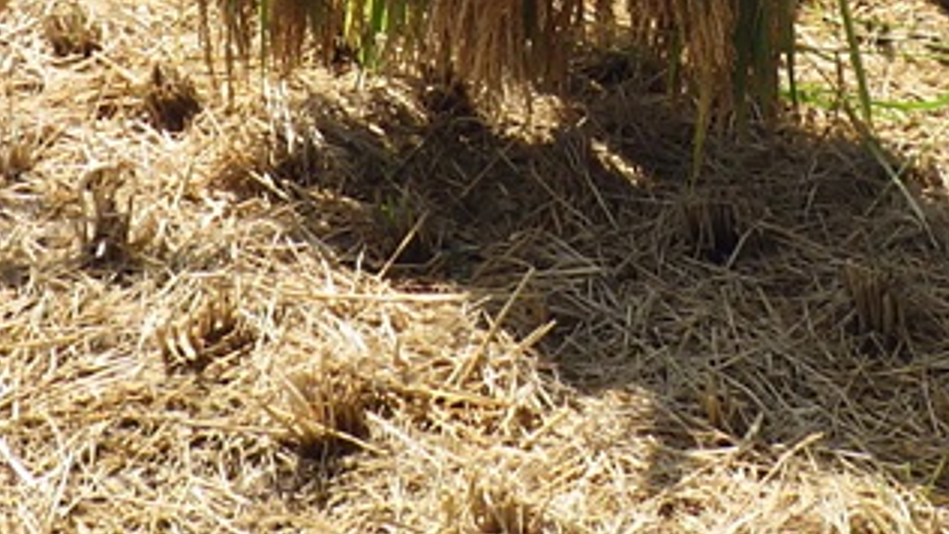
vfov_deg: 12.5
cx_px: 554
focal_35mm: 89
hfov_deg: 23.9
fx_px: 2240
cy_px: -404
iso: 125
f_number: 4.2
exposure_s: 1/400
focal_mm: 5
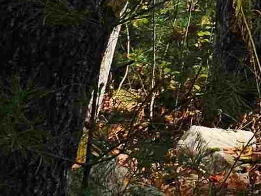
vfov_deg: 9.3
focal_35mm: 137
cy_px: -323
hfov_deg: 10.7
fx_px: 1033
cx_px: 739
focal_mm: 5.4
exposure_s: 1/1120
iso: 25
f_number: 1.8
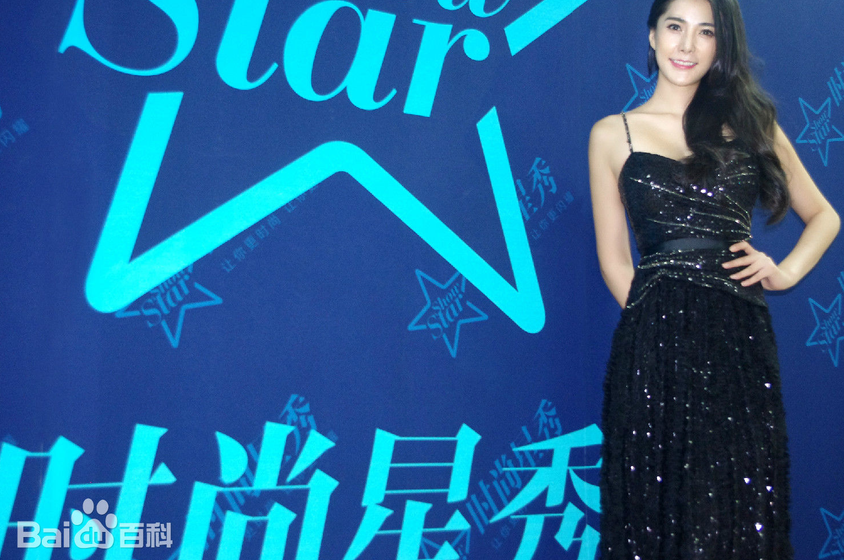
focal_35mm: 50
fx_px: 1171
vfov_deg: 26.9
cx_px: 430
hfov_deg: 39.6
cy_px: 276
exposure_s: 1/25
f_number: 4
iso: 1600
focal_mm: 30.63
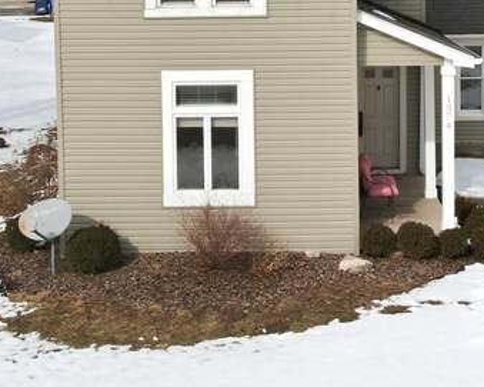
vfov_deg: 19.1
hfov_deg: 24.4
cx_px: 287
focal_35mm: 78
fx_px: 1117
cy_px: -8
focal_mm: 8.4
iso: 100
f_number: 2.8
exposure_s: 1/2500
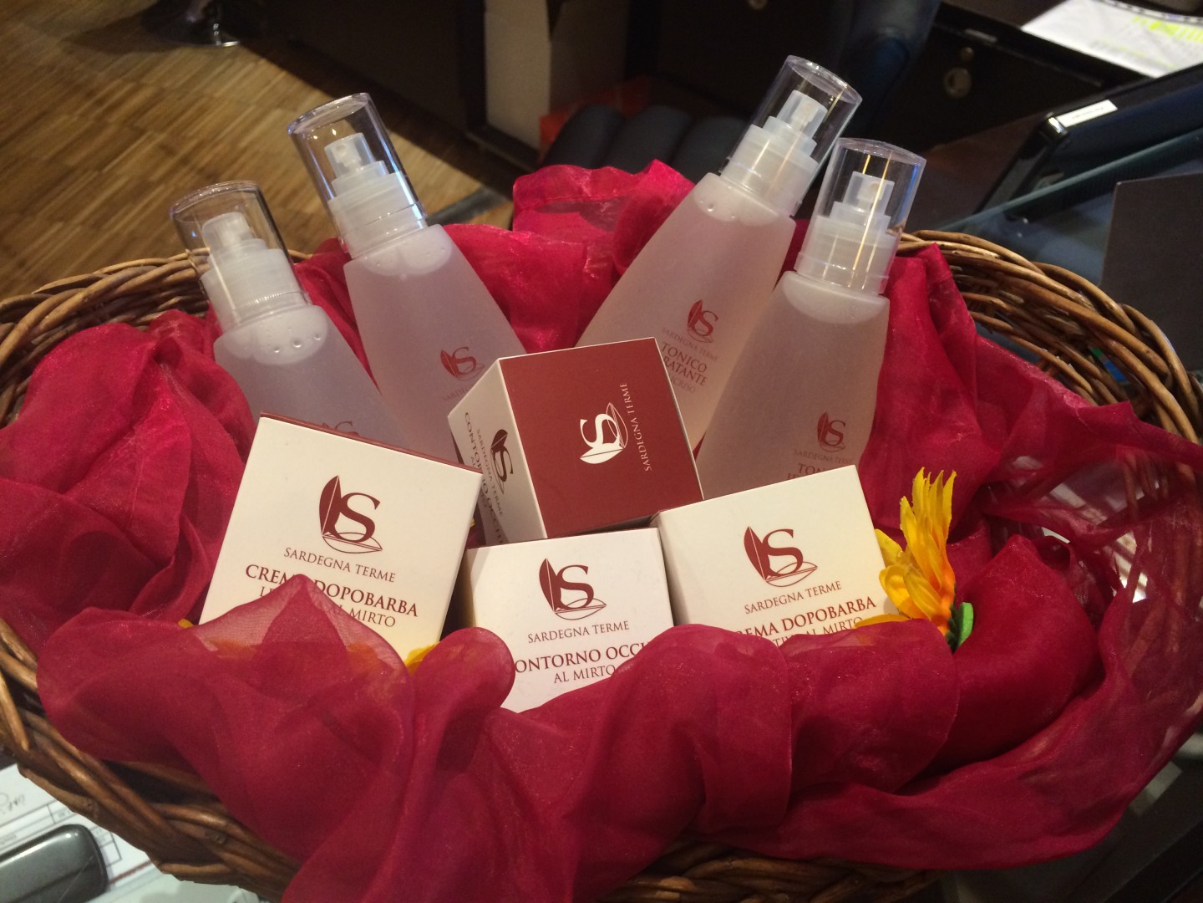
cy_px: 452
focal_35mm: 29
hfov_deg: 61.7
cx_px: 602
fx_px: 1008
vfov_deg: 48.2
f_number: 2.2
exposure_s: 1/33
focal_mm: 4.15
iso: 160
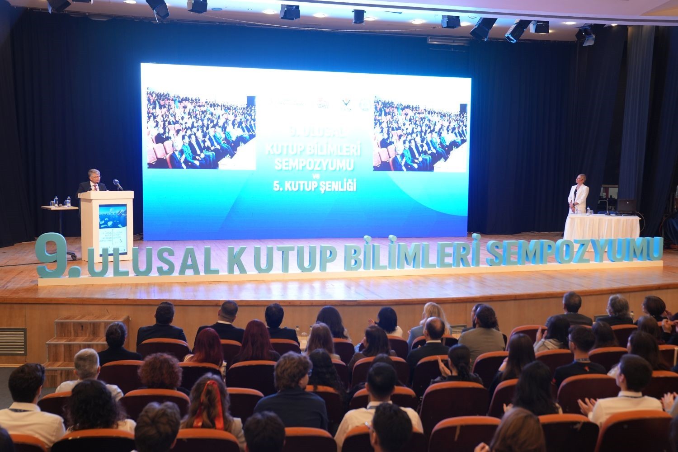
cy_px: 226
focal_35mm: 38
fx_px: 716
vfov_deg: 35.1
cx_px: 339
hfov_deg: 50.7
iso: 1000
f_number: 3.2
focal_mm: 38
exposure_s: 1/80
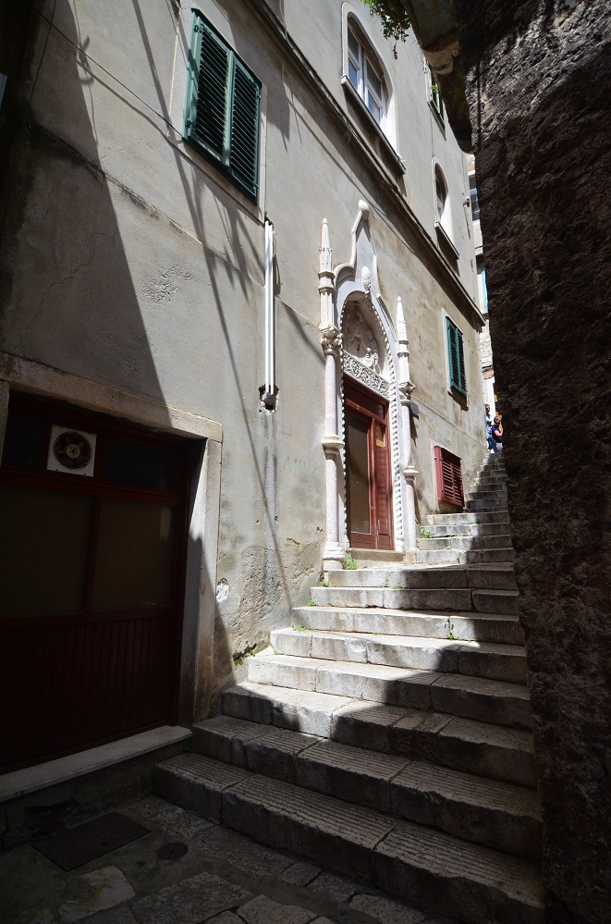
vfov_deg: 90.1
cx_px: 306
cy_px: 462
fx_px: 461
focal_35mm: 18
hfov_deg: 67.1
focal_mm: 12
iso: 1250
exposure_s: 1/8000
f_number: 4.5
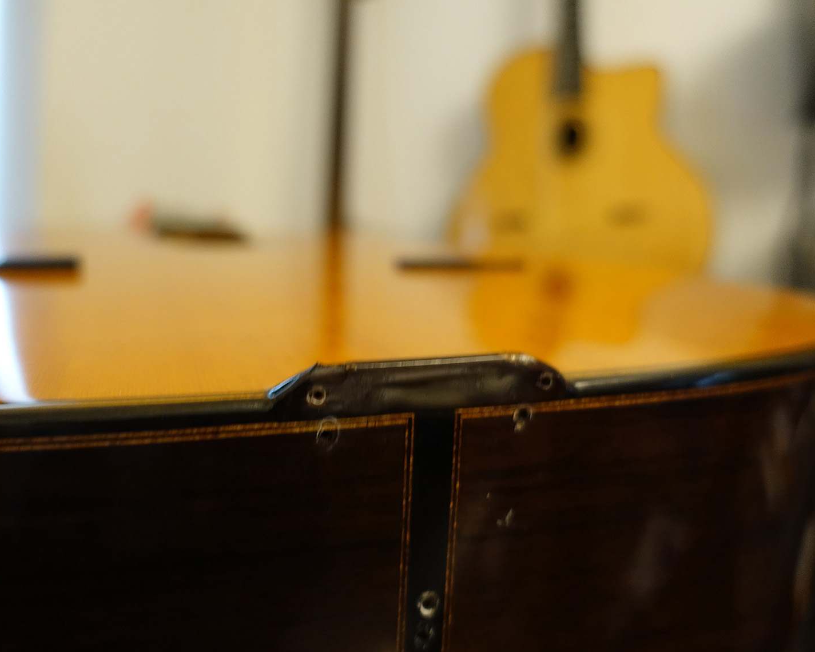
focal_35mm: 28
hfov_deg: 61.8
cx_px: 335
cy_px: 318
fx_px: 675
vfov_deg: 51.5
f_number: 1.8
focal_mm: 8.8
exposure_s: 1/30
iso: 640
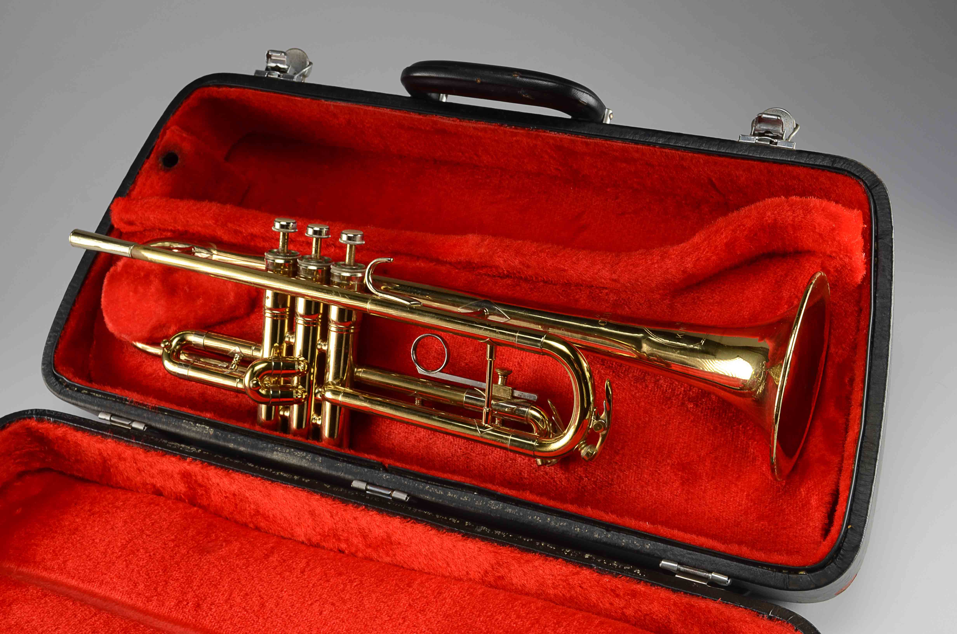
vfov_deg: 28.0
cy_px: 317
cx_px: 478
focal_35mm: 48
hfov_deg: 41.2
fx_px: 1273
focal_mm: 32
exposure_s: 1/80
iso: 100
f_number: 11
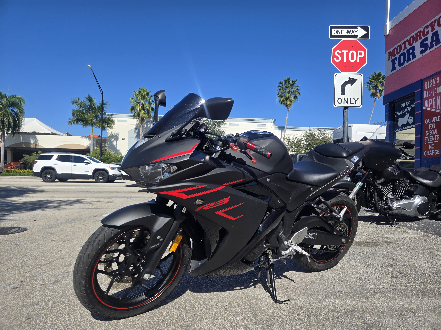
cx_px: 220
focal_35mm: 23
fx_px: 293
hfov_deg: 73.9
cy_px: 165
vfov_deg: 58.9
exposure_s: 1/1989
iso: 25
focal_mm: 5.4
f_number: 1.8
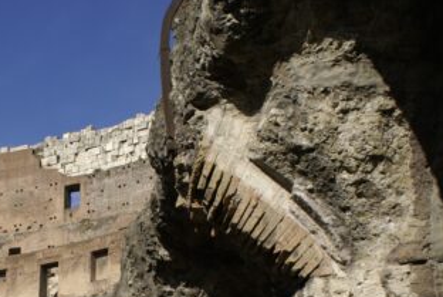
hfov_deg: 26.4
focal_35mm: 75
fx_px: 924
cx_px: 75
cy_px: 281
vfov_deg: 17.9
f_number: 11
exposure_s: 1/160
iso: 100
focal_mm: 26
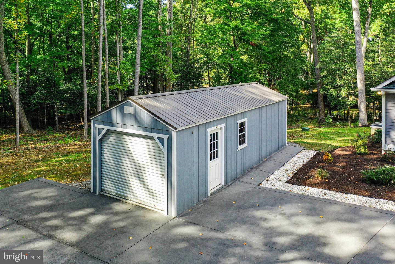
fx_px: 307
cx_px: 198
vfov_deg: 46.4
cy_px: 132
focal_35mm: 28
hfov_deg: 65.5
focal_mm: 10.26
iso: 200
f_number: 2.8
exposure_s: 1/30
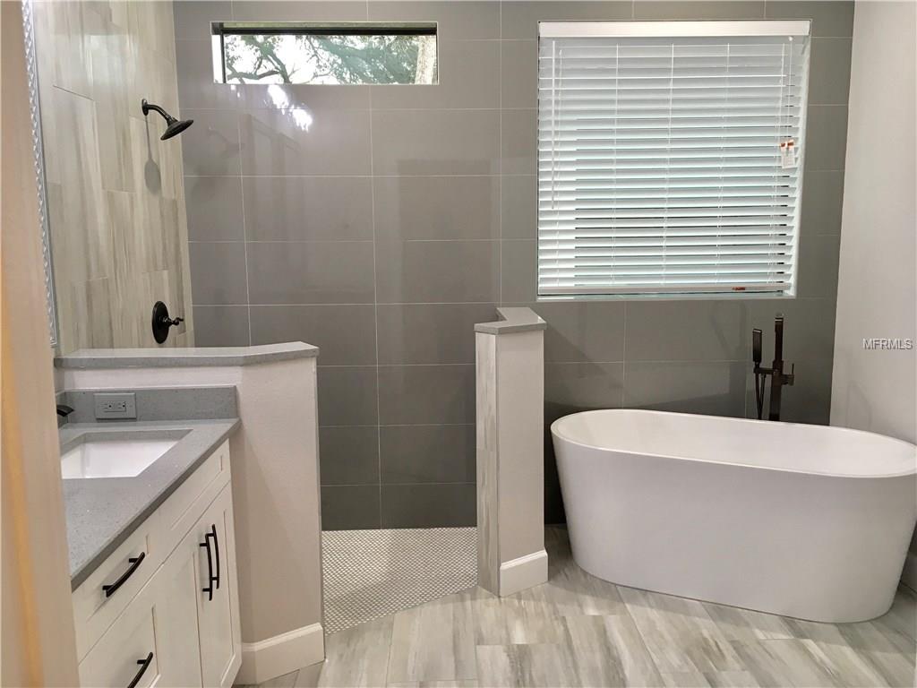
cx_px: 458
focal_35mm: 29
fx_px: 768
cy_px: 344
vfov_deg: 48.2
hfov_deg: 61.7
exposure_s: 1/30
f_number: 2.2
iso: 50
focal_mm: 4.15
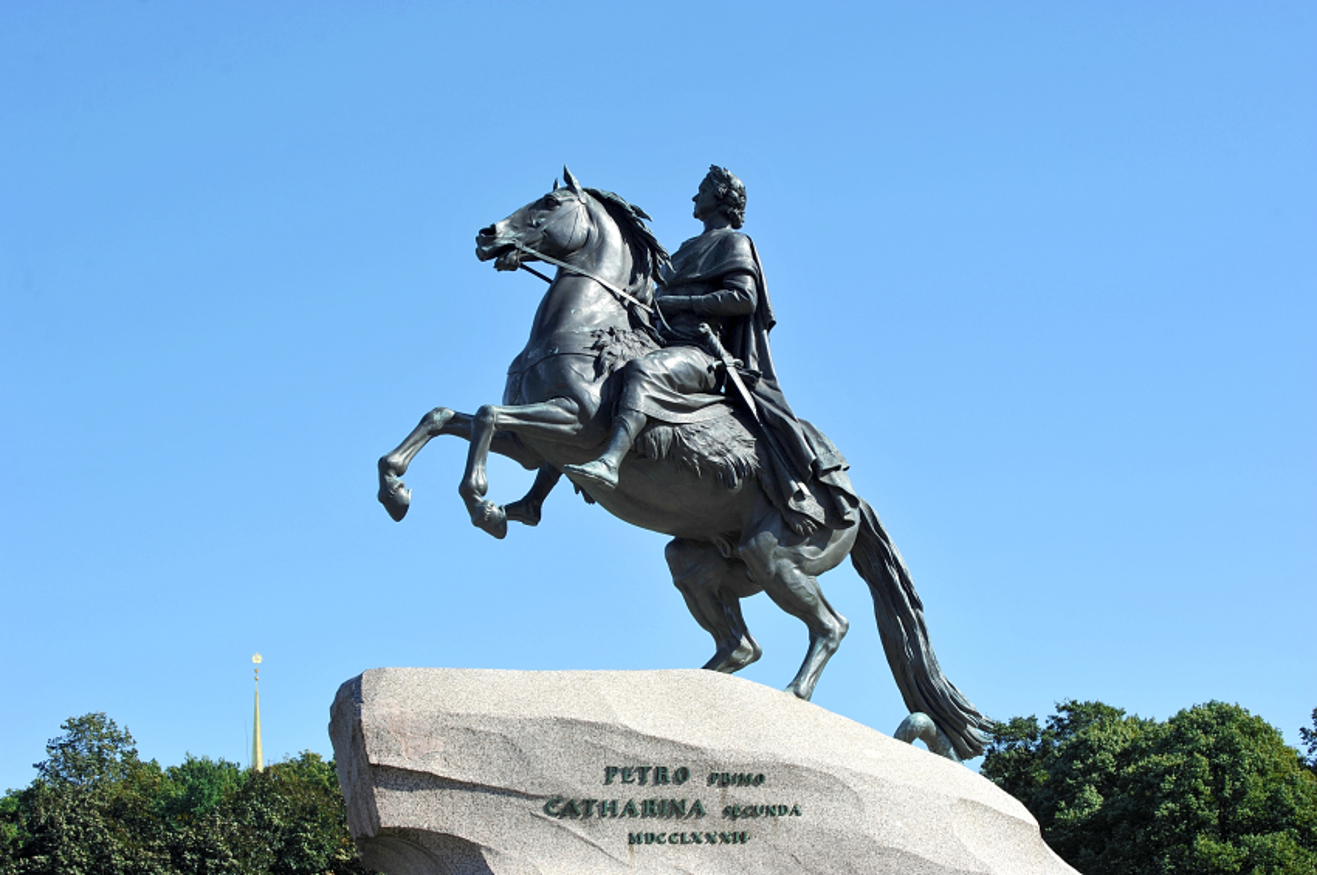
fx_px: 2558
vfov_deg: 19.4
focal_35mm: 70
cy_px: 438
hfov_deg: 28.9
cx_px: 658
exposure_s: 1/500
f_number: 9
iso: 200
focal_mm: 70
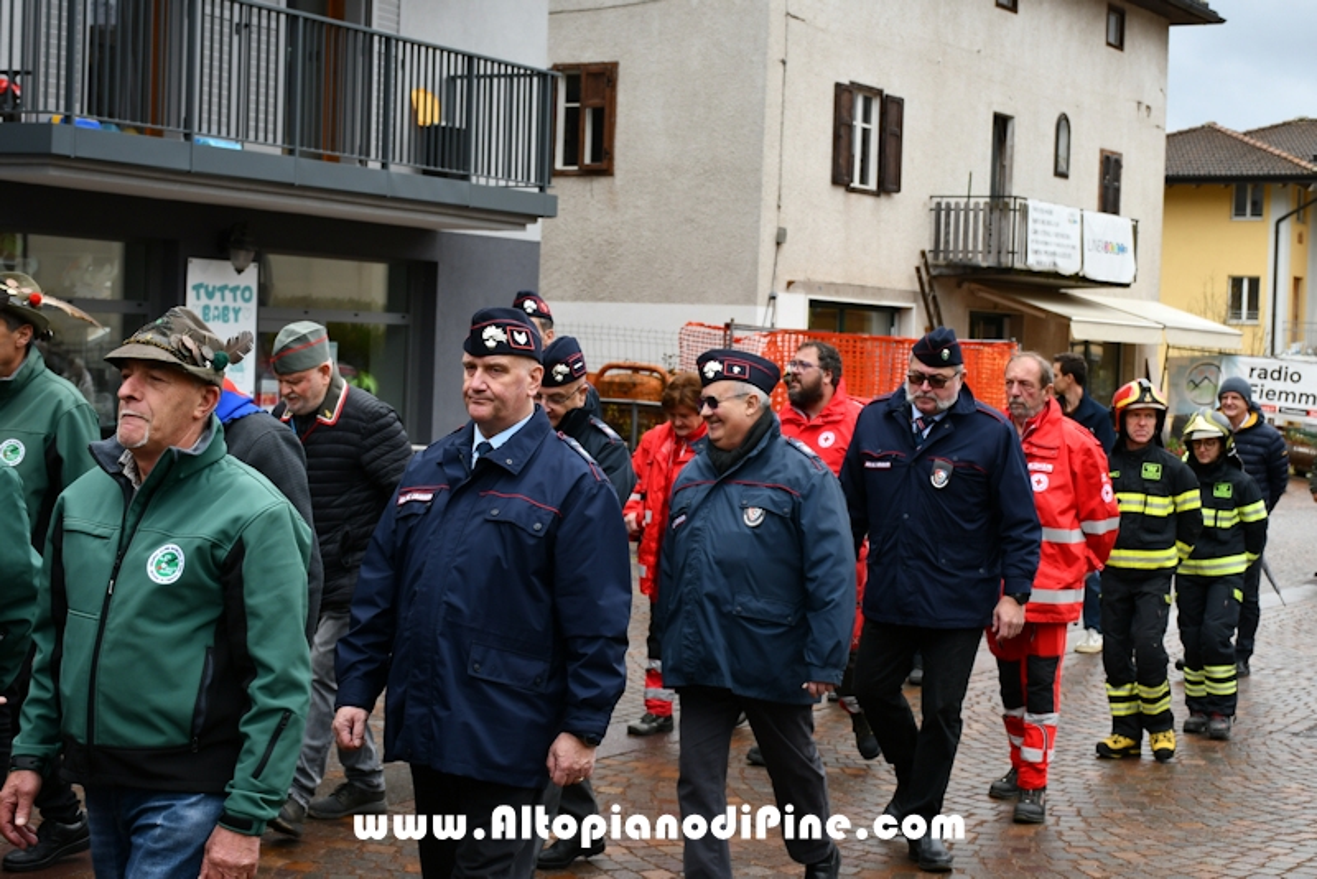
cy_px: 440
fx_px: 1866
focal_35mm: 51
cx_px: 658
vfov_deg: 26.5
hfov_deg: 38.9
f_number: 5.6
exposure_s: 1/250
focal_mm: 34
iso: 200
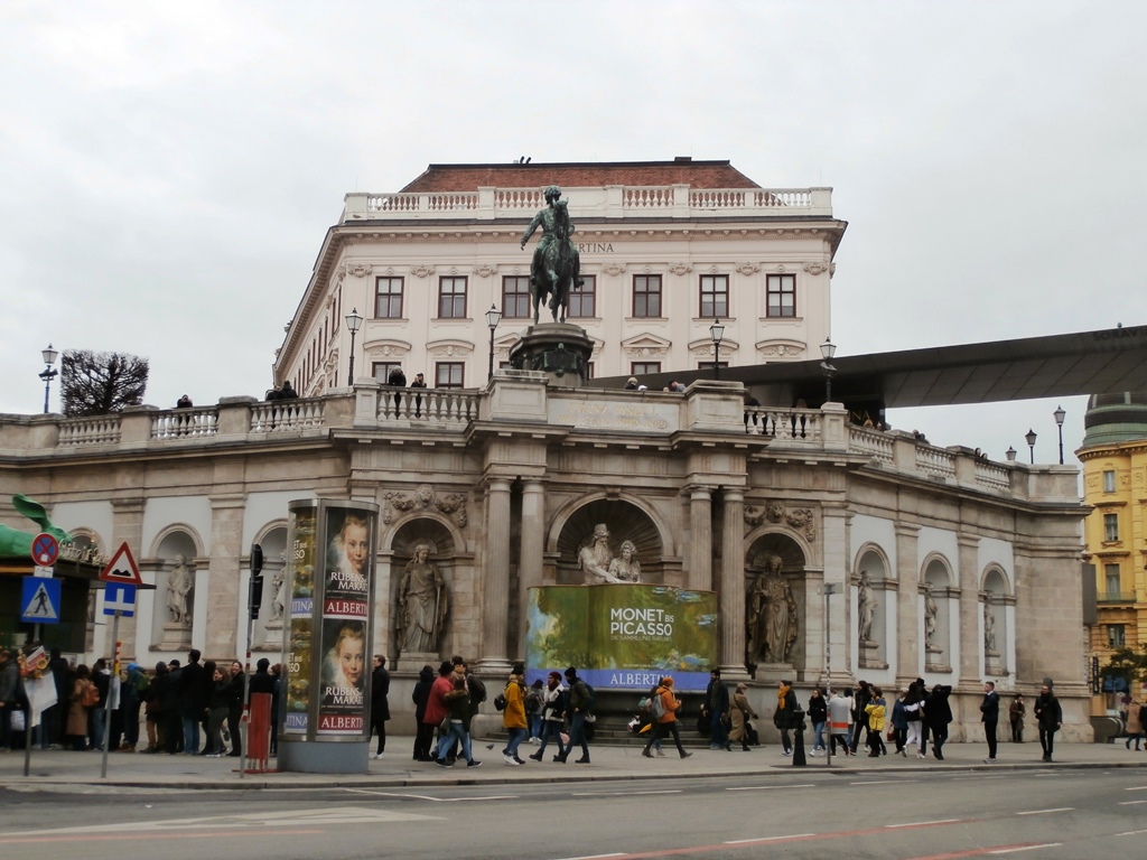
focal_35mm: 47
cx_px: 574
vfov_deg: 30.9
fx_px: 1557
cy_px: 430
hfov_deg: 40.4
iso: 100
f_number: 4.2
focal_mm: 8.29
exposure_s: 1/250
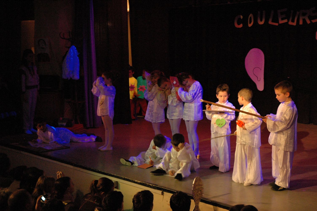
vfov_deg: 23.7
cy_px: 106
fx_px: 501
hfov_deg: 35.1
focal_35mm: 57
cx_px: 158
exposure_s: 1/6
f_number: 4.2
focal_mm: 38
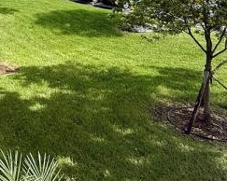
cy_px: -63
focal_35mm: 54
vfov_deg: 24.1
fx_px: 362
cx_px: -48
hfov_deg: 29.7
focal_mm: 2.22
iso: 64
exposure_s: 1/901
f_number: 2.2
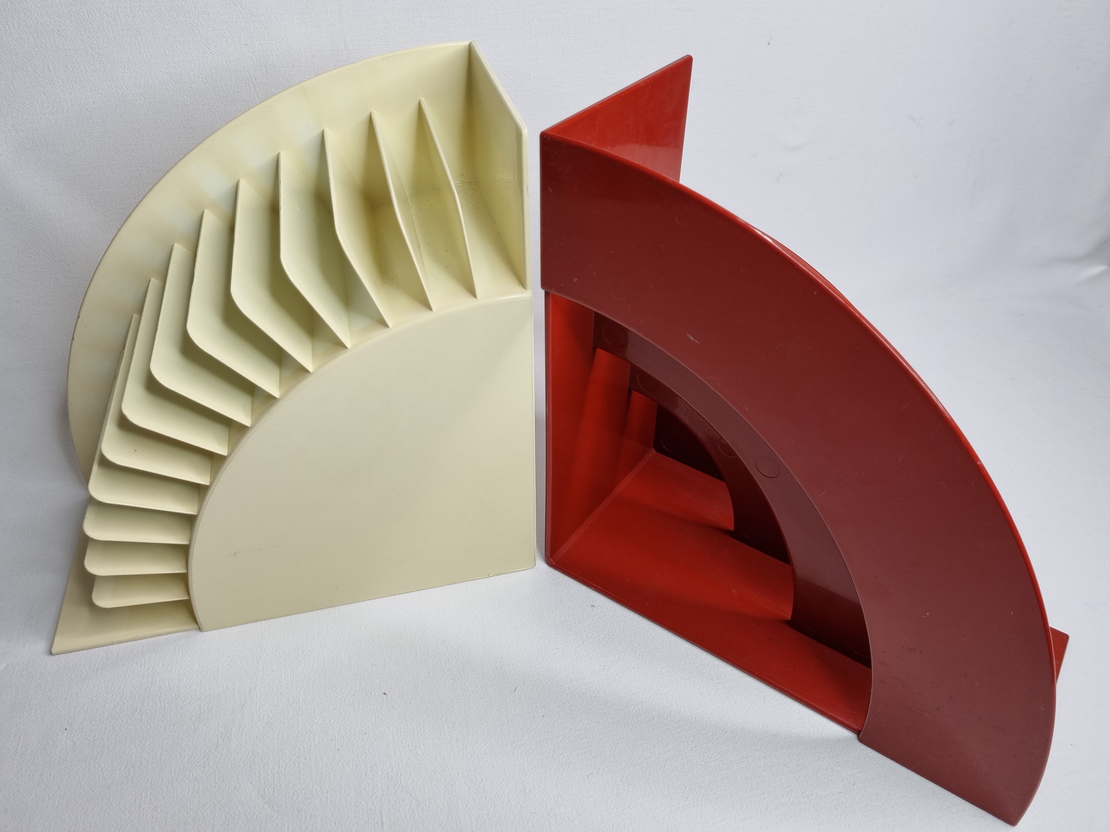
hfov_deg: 67.3
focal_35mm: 26
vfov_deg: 53.1
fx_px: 834
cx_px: 555
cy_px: 416
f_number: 1.8
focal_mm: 5.4
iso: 50
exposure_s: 1/149
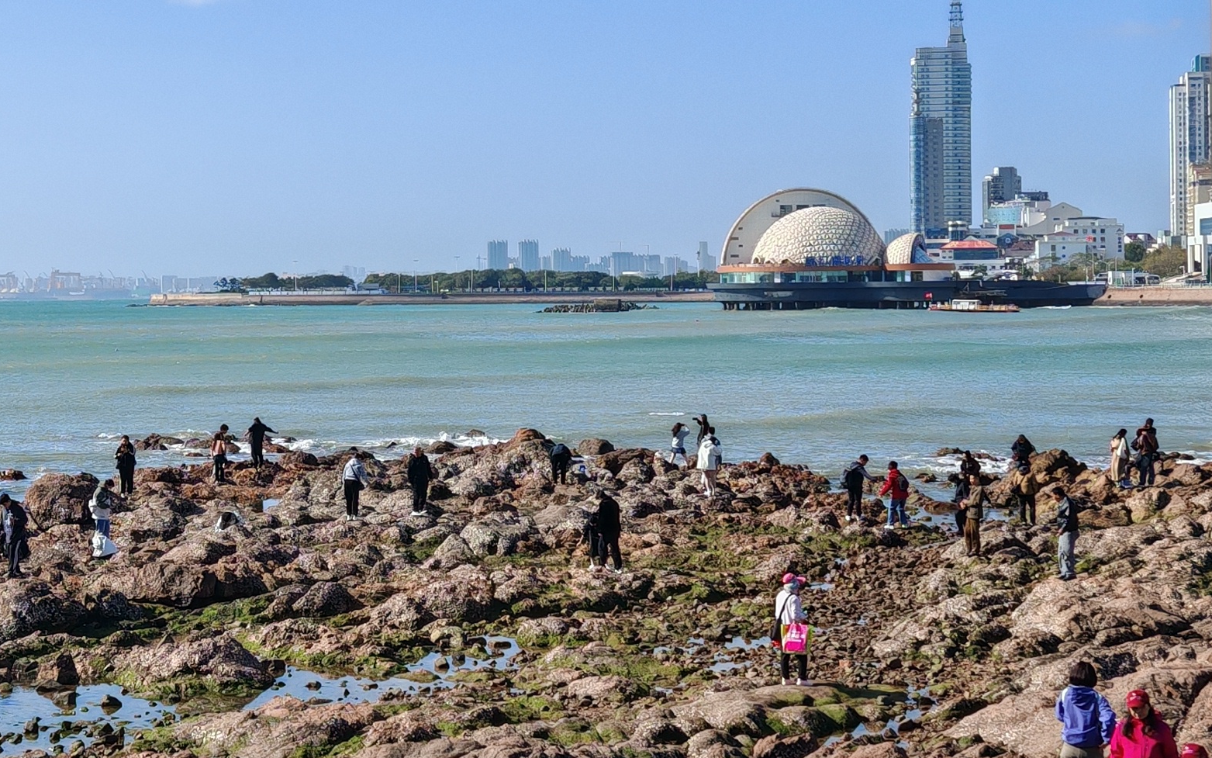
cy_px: 310
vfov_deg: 17.4
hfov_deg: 26.9
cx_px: 233
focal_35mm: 75
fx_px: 2477
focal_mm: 6.67
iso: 50
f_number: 1.9
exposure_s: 1/1300
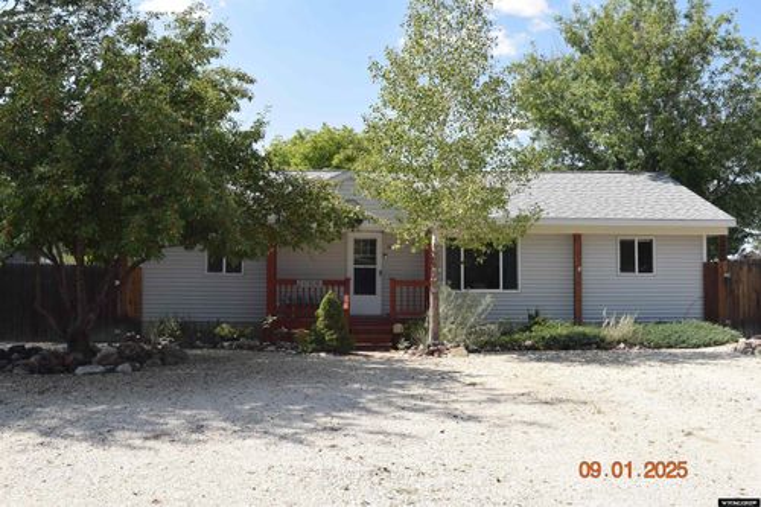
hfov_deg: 53.1
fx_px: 761
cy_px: 254
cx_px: 380
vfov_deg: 36.8
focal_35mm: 36
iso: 100
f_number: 9
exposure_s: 1/200
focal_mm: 24
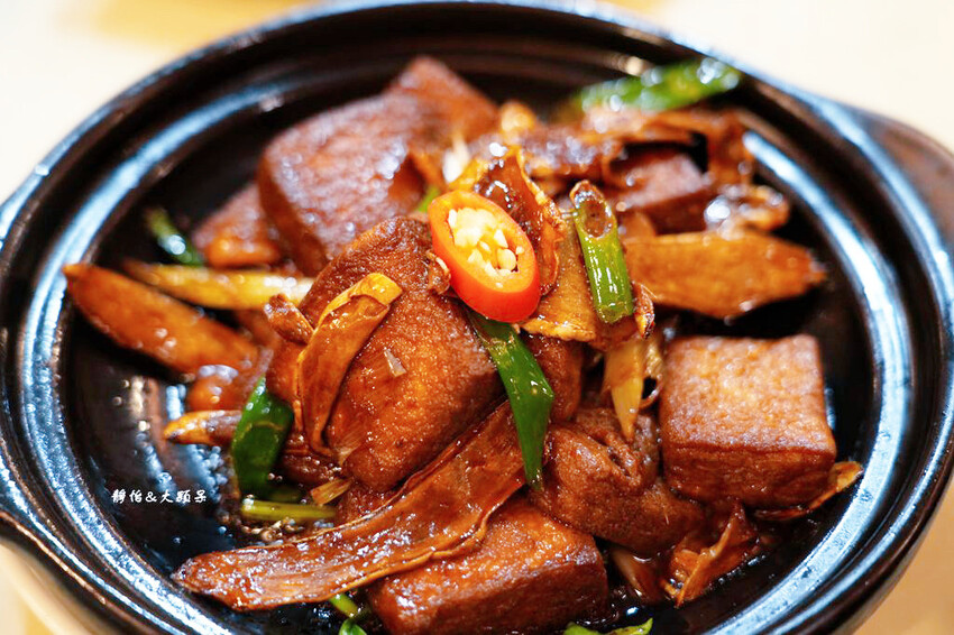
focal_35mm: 51
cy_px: 318
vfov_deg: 26.5
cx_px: 477
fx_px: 1351
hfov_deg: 38.9
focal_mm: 51
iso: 2500
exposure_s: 1/60
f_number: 4
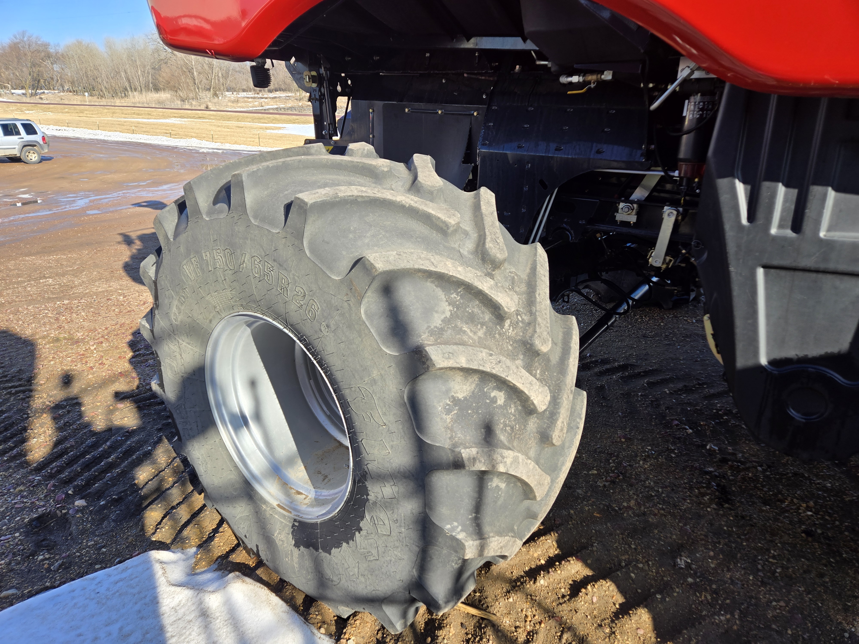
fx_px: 571
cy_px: 322
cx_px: 430
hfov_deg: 73.9
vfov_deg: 58.9
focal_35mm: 23
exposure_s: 1/805
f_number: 1.8
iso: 25
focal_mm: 5.4
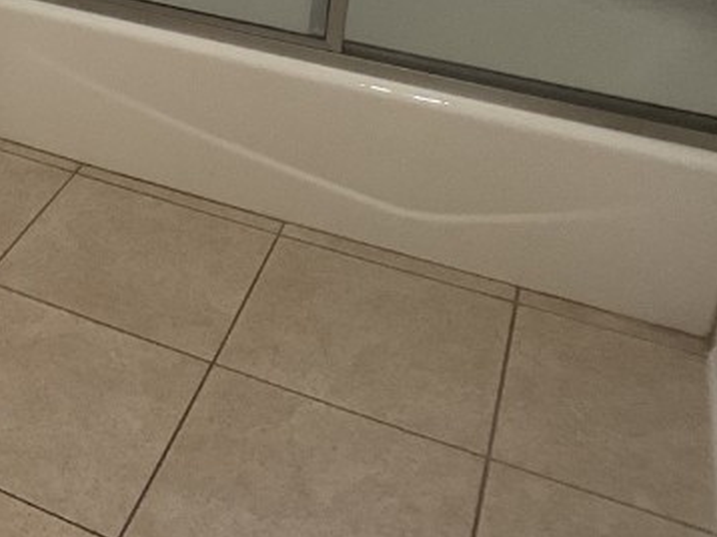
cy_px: -180
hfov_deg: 21.8
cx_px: -148
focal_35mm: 83
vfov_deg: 16.7
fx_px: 1718
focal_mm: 3
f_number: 1.8
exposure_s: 1/60
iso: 100
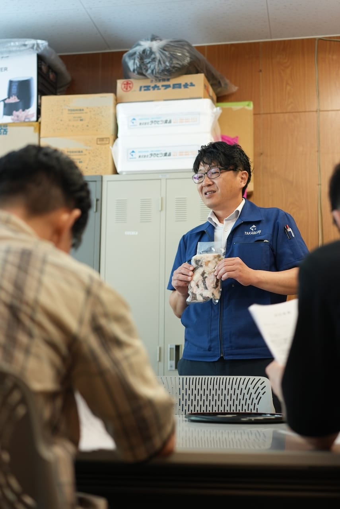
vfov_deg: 36.2
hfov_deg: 24.7
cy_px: 254
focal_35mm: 55
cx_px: 170
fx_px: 778
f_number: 2.8
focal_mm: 55
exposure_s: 1/125
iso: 500
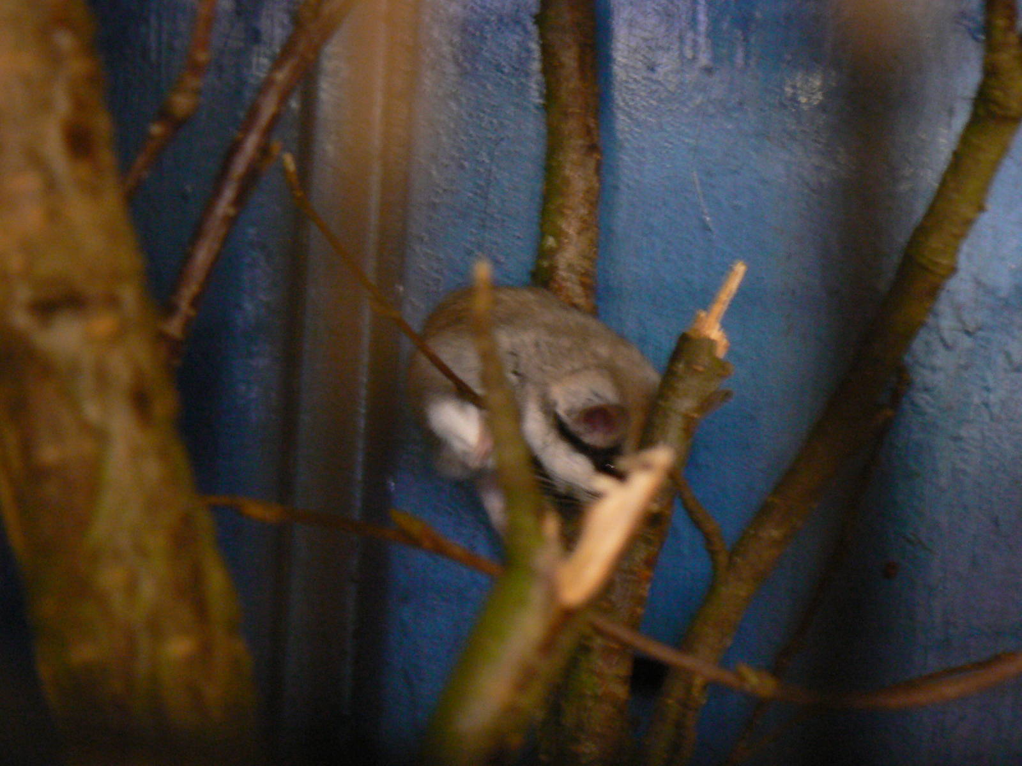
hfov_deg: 27.4
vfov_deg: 20.7
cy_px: 383
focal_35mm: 71
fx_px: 2096
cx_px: 511
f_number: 3.2
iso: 200
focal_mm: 11.8
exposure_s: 1/4
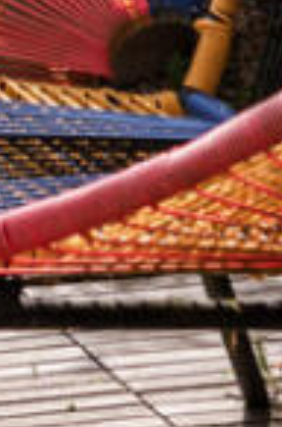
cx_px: -94
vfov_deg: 4.9
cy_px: -739
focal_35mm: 410
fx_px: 4840
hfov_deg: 3.3
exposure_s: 1/500
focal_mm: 58
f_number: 6.3
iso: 160
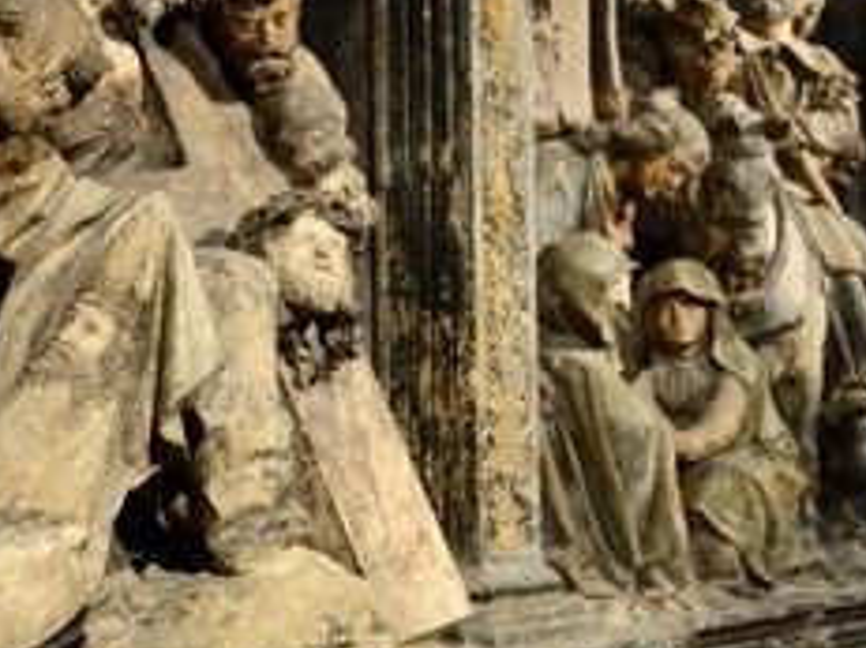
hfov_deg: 23.2
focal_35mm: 84
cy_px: 296
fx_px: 2100
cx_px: 262
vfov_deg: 17.6
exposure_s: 1/13
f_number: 9
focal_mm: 48
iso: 800
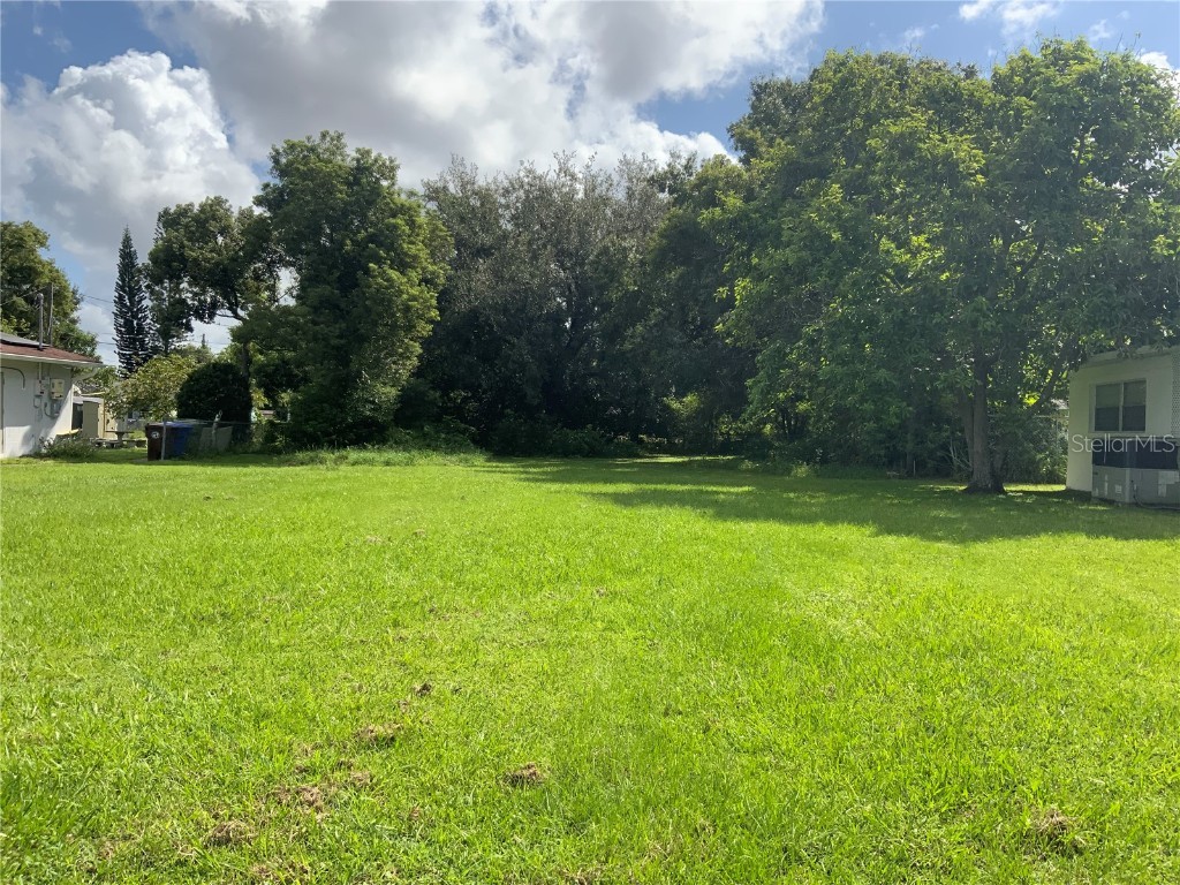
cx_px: 590
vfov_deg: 48.2
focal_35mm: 29
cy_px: 442
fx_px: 989
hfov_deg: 61.7
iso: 16
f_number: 1.8
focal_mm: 3
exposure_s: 1/1786
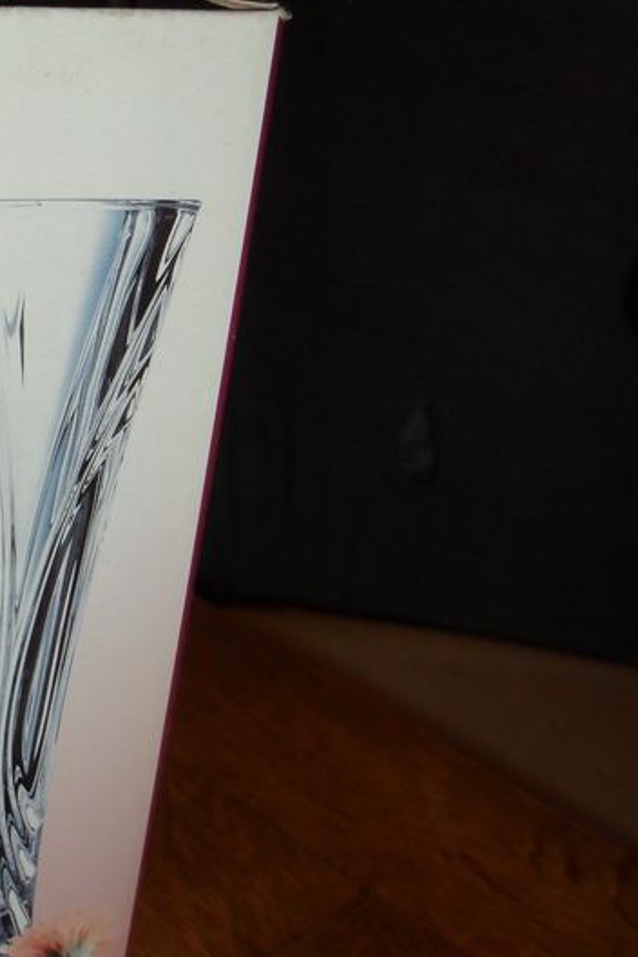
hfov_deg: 19.2
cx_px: 2
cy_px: 596
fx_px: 1834
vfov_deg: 29.1
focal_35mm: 69
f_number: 3.2
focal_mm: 6.3
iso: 200
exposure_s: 1/45
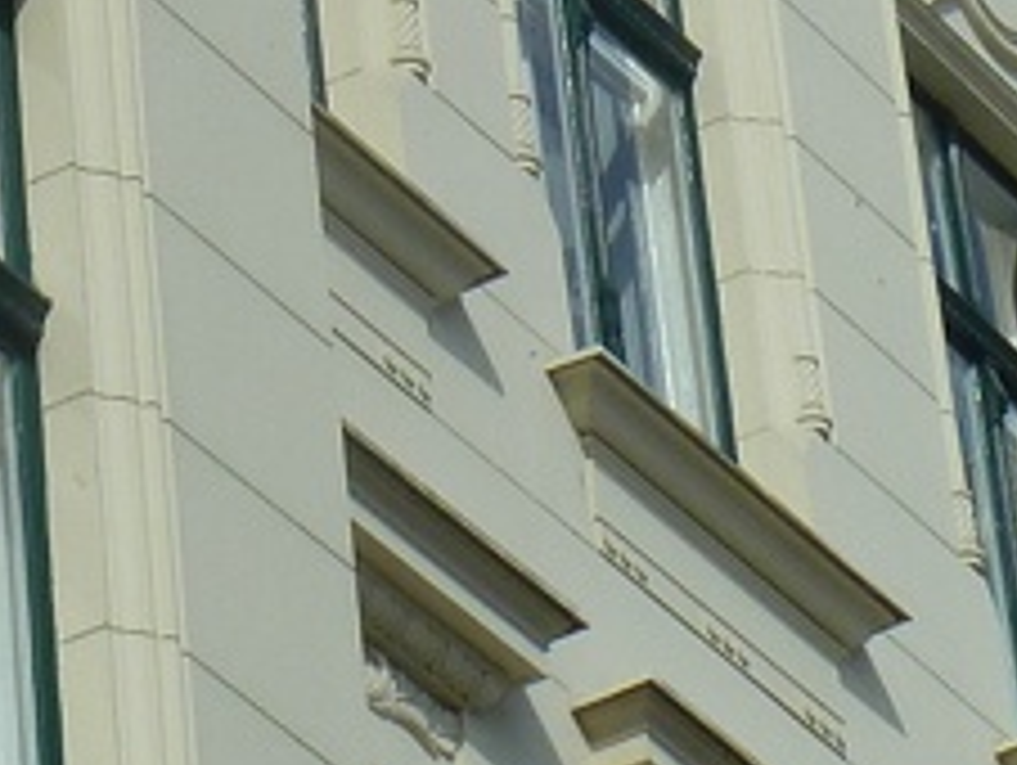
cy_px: -644
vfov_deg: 6.8
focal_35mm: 214
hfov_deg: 9.2
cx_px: 130
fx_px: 6294
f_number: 5
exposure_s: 1/500
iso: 80
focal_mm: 7.9
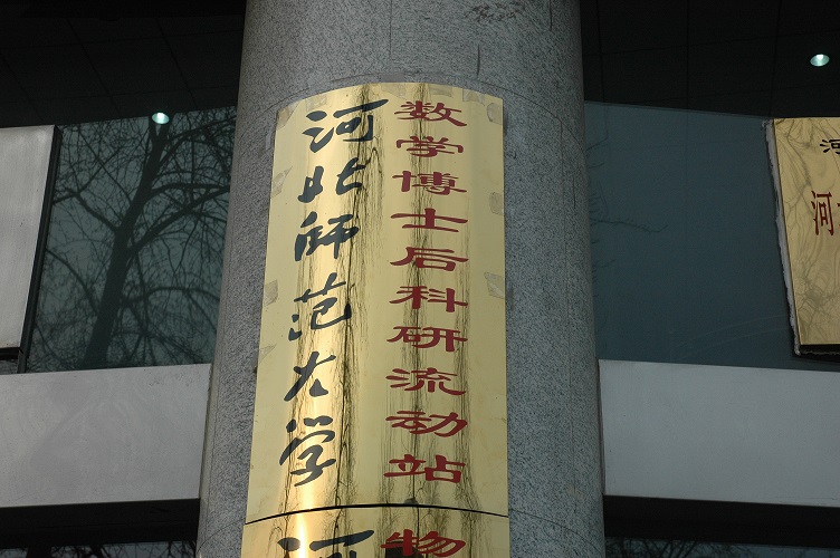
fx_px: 1609
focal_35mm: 69
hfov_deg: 29.3
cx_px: 420
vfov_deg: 19.7
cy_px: 279
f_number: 9
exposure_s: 1/320
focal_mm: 46
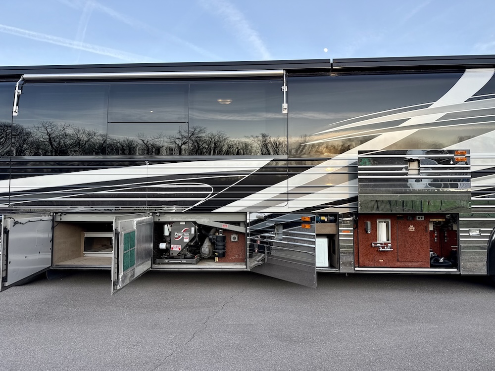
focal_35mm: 24
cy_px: 186
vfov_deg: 56.8
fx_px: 343
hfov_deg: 71.6
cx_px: 248
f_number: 1.78
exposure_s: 1/504
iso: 80
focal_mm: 6.76
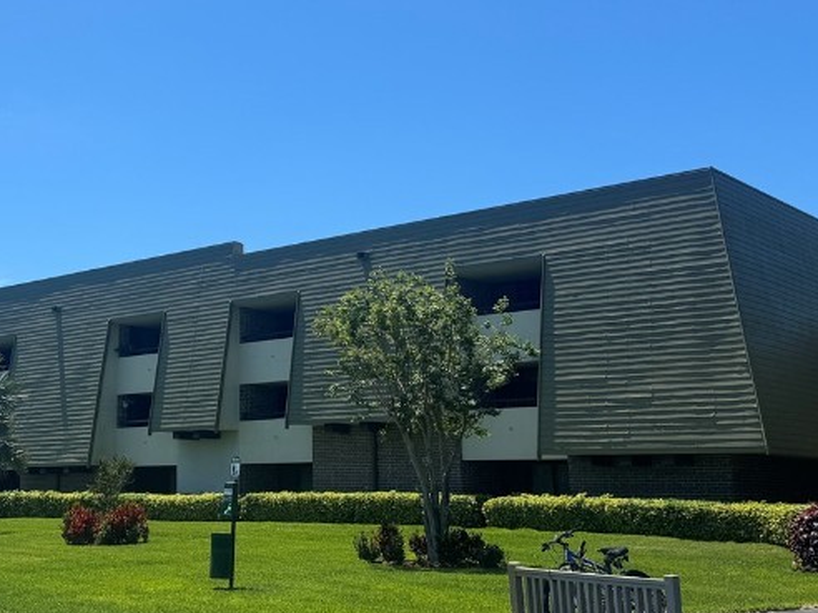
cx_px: 213
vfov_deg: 29.0
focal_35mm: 50
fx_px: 1182
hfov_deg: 37.3
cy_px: 249
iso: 80
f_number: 1.78
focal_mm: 6.86
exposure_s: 1/5348
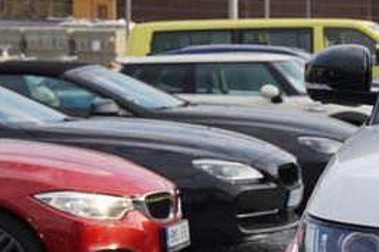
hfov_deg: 10.0
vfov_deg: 7.0
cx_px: 674
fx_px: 2052
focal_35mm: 195
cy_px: 263
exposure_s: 1/200
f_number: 5.6
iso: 100
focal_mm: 50
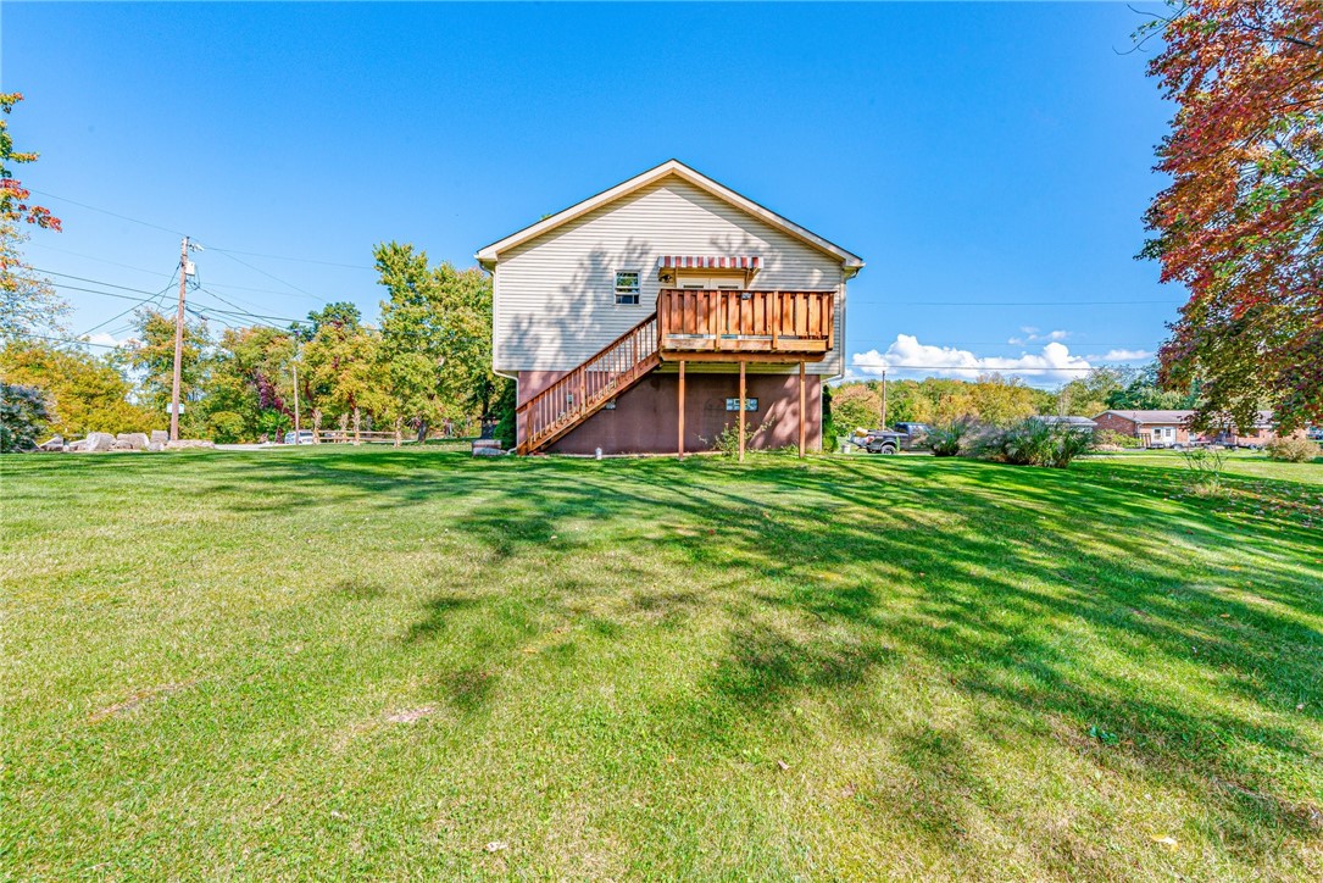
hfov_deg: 104.2
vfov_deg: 81.2
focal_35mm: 14
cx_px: 662
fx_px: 515
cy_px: 442
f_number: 11
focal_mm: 14
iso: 100
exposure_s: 1/400
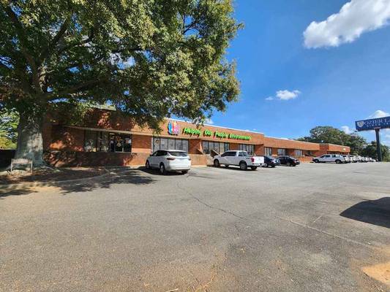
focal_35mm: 13
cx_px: 195
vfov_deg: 89.9
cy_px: 146
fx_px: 146
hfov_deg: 106.2
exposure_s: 1/1476
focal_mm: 2.2
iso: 50
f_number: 2.2
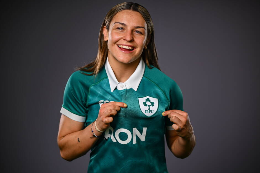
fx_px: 830
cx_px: 130
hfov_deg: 17.8
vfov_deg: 11.9
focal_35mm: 115
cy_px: 86
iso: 50
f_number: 2.8
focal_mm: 115
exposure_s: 1/500
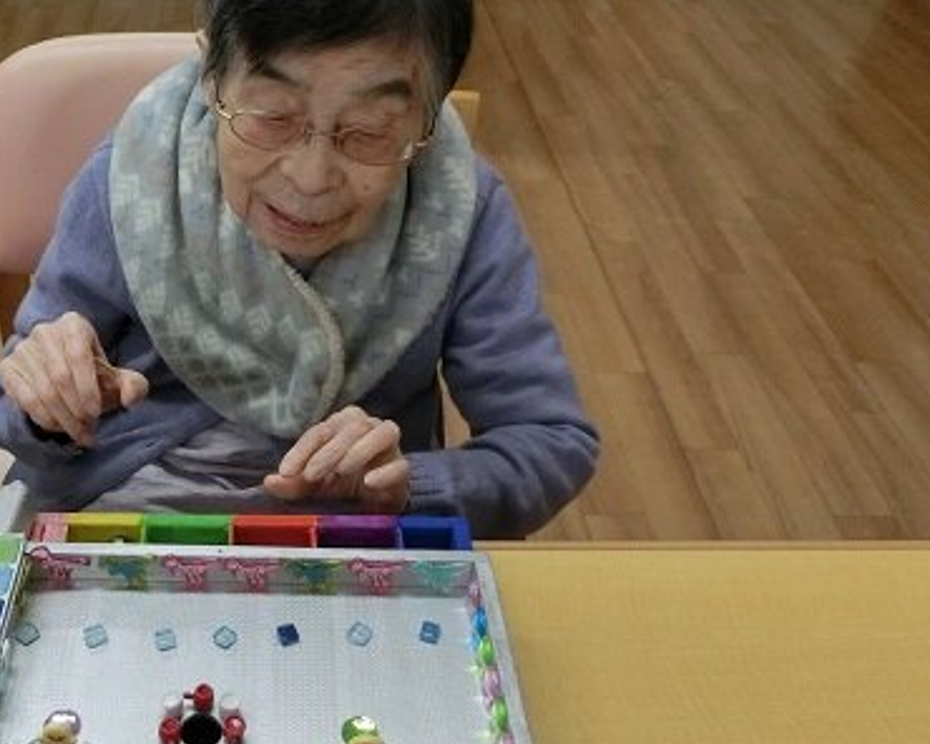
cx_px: 264
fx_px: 1046
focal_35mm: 38
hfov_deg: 46.7
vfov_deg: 39.1
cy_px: 415
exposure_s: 1/100
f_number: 3.5
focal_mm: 4.5
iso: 400
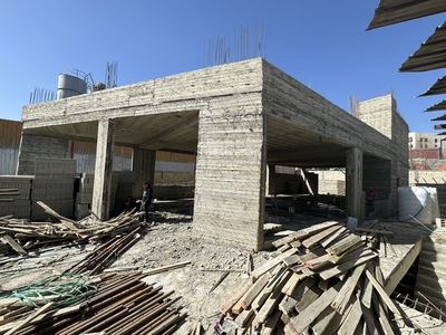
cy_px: 168
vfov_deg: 85.7
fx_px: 180
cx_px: 223
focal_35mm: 14
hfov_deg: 102.1
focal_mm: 2.22
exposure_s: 1/1536
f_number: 2.2
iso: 40
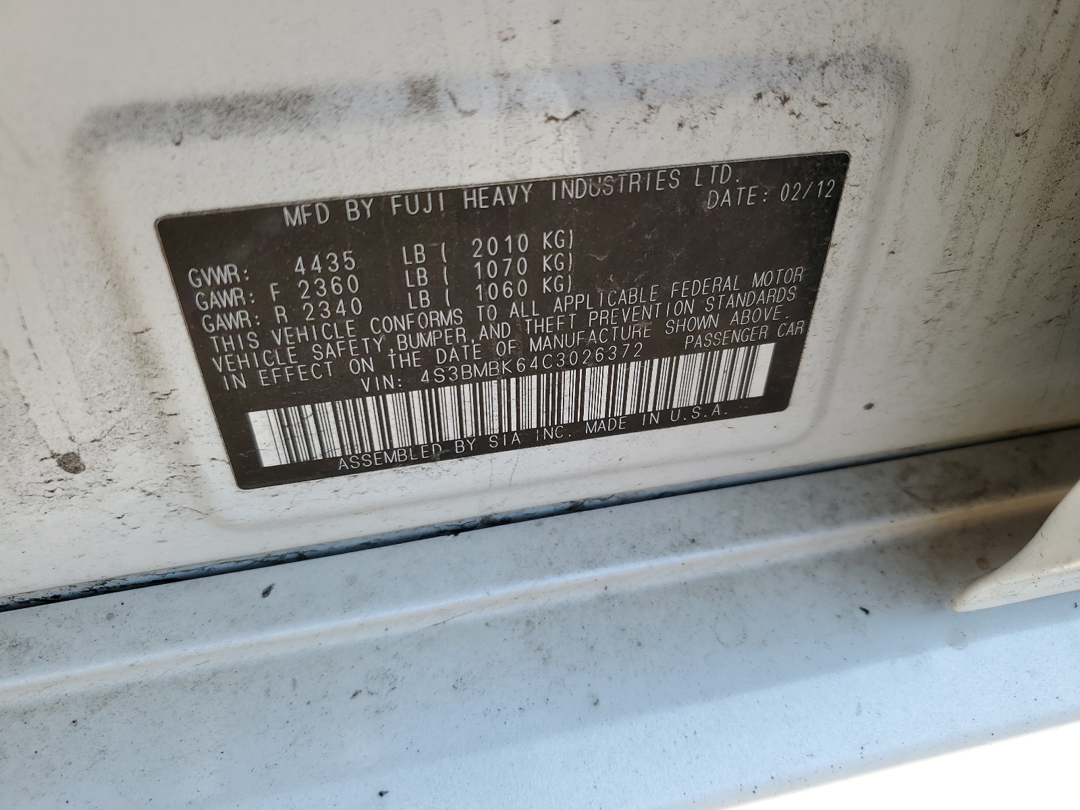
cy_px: 405
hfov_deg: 67.3
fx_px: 811
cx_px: 540
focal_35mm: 26
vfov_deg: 53.1
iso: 50
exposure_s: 1/1111
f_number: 1.5
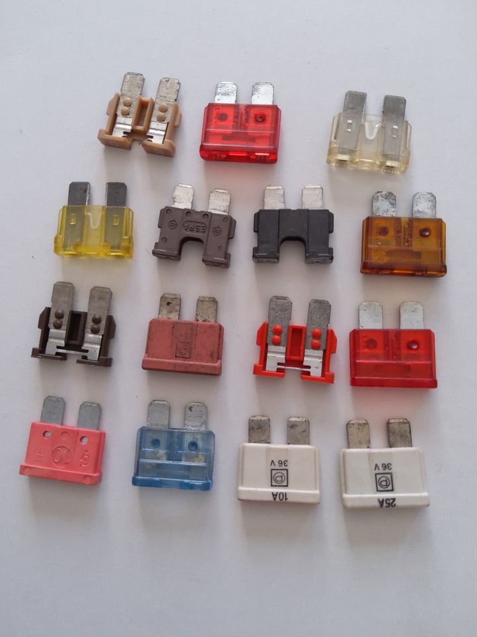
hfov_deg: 51.3
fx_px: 496
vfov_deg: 65.3
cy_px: 315
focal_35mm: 27
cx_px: 233
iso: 200
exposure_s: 1/50
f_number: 2
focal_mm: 3.08
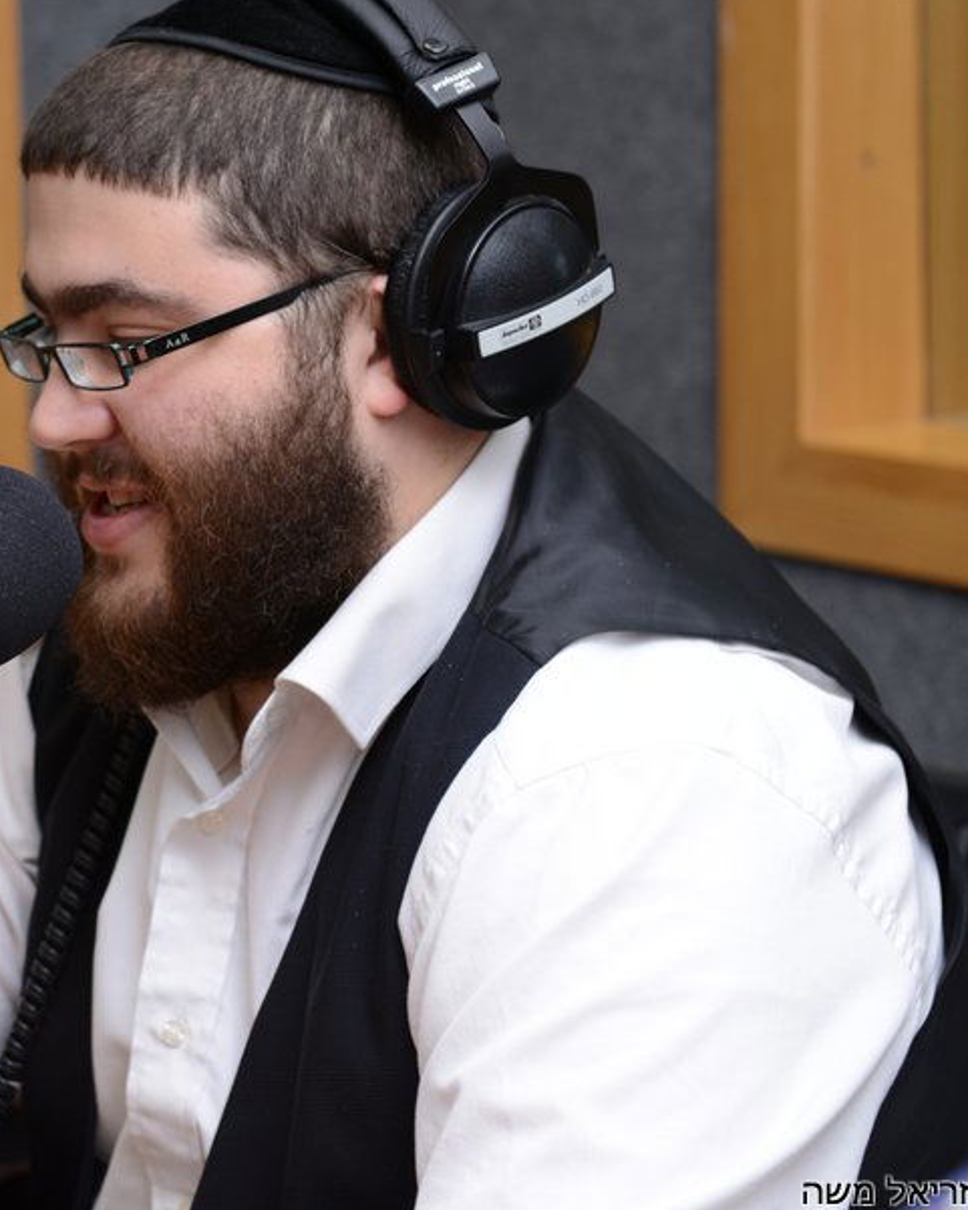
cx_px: 12
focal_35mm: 112
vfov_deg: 17.2
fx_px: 4010
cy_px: 564
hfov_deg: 13.6
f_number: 5
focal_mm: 70
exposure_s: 1/100
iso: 400
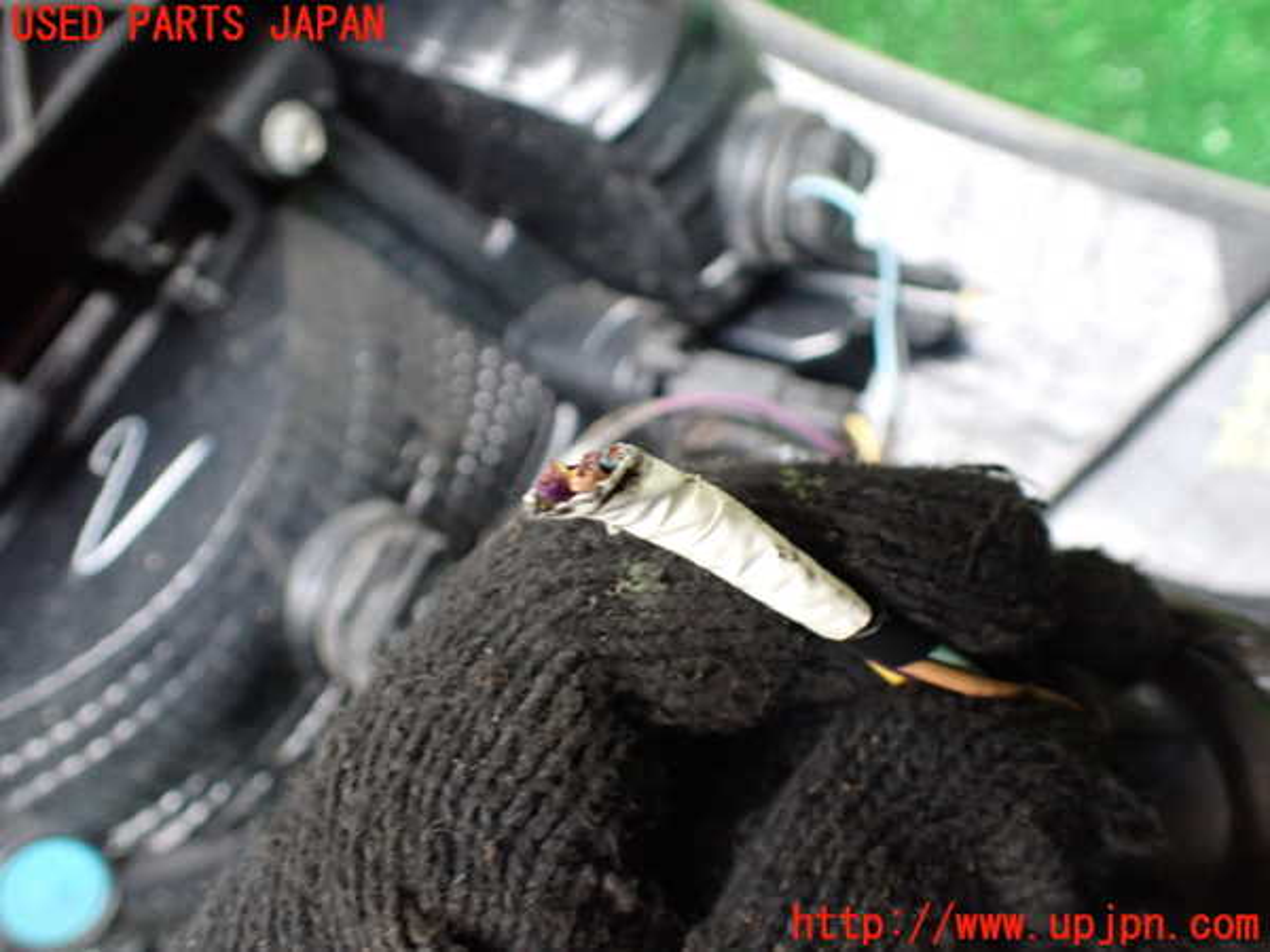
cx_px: 635
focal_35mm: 30
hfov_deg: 60.0
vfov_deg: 46.8
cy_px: 476
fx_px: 1101
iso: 800
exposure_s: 1/30
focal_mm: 5.4
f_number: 2.3
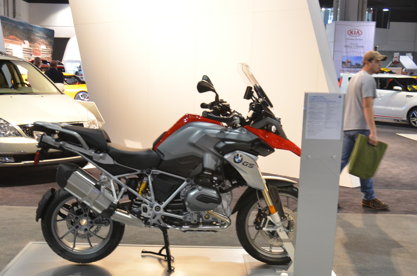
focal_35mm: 51
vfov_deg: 26.3
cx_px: 186
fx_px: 589
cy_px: 177
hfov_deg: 38.9
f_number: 3.8
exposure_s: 1/80
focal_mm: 26
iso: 1600
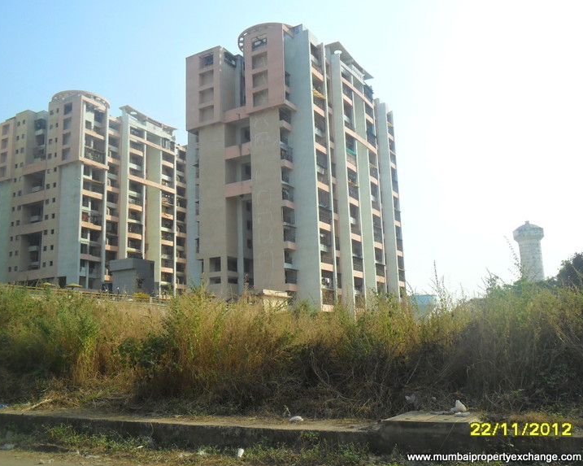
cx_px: 280
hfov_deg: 52.8
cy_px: 237
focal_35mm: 34
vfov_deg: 43.3
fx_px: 586
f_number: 3.7
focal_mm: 5.7
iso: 100
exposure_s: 1/1000
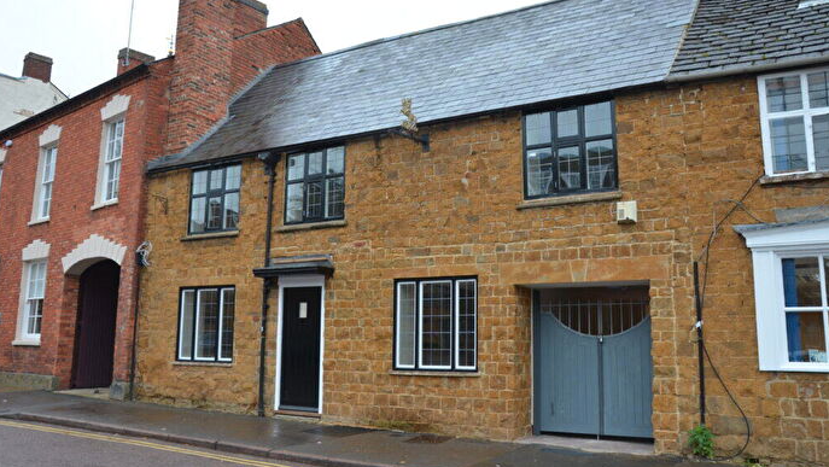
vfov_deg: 35.1
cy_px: 211
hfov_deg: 58.7
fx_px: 737
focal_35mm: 34
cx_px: 416
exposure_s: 1/125
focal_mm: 21
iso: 200
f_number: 5.6
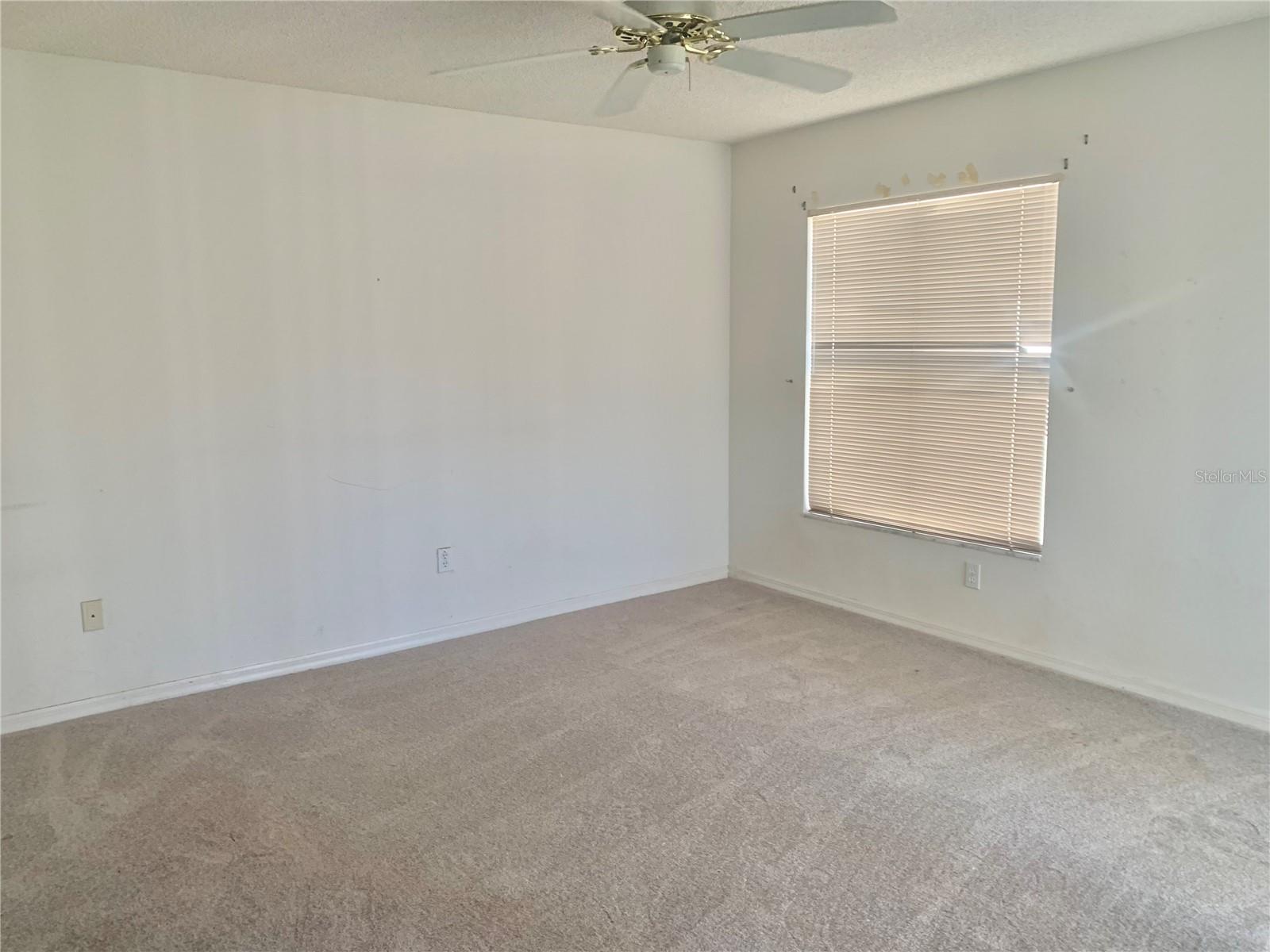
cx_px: 635
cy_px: 476
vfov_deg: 53.1
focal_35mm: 26
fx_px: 954
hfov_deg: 67.3
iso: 100
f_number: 1.8
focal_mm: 4.25
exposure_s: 1/94
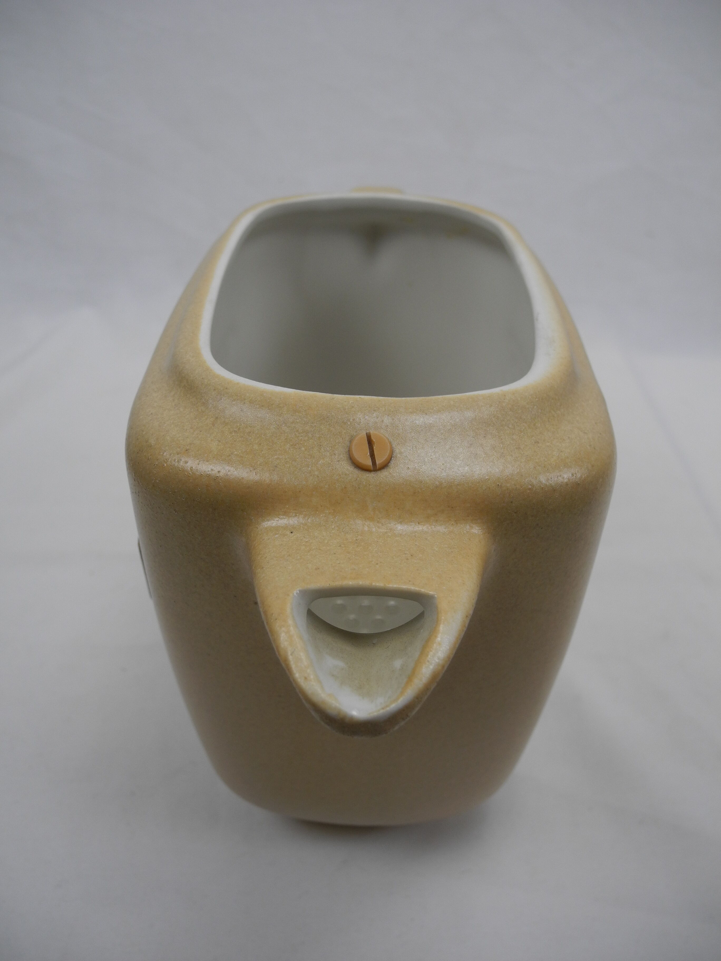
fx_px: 778
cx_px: 360
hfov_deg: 49.7
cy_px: 480
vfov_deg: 63.4
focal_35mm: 28
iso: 100
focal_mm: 6
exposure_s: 1/159
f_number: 2.8
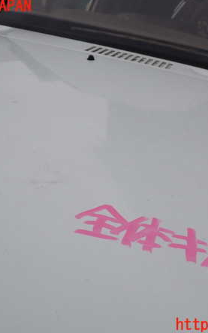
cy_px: 166
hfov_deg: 29.8
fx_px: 391
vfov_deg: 46.2
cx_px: 120
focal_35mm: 43
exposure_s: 1/1000
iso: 100
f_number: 3.2
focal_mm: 5.4
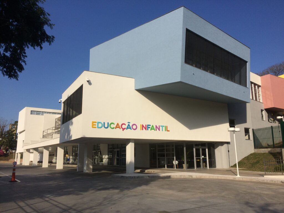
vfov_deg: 48.2
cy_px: 106
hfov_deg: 61.7
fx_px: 238
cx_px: 142
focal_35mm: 29
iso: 32
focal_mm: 4.15
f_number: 2.2
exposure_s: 1/3731
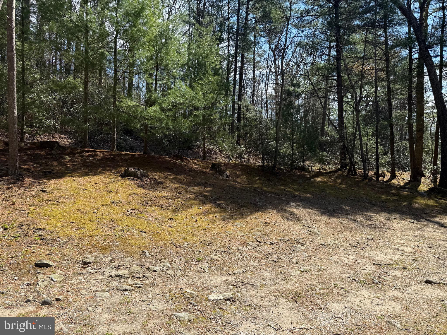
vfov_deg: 56.8
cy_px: 168
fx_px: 310
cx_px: 224
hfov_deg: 71.6
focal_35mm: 24
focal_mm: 6.76
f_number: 1.78
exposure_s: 1/1949
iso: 80
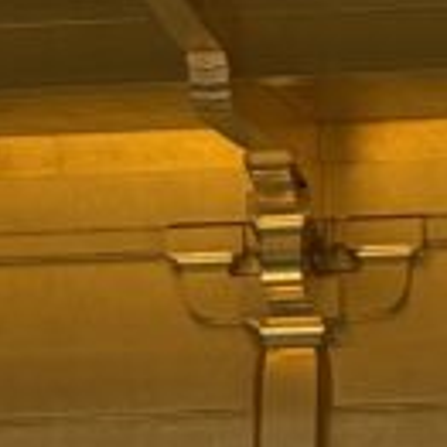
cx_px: 41
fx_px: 12111
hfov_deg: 2.1
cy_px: 242
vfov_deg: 2.1
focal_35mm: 829
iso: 50
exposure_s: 1/1248
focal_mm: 15.66
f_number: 2.8
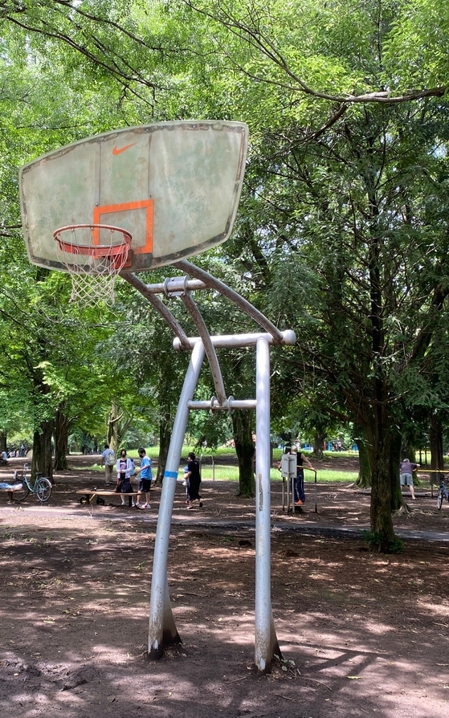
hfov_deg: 34.1
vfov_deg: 52.7
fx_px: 724
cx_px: 145
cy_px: 361
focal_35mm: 37
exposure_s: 1/122
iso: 32
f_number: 1.8
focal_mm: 4.25
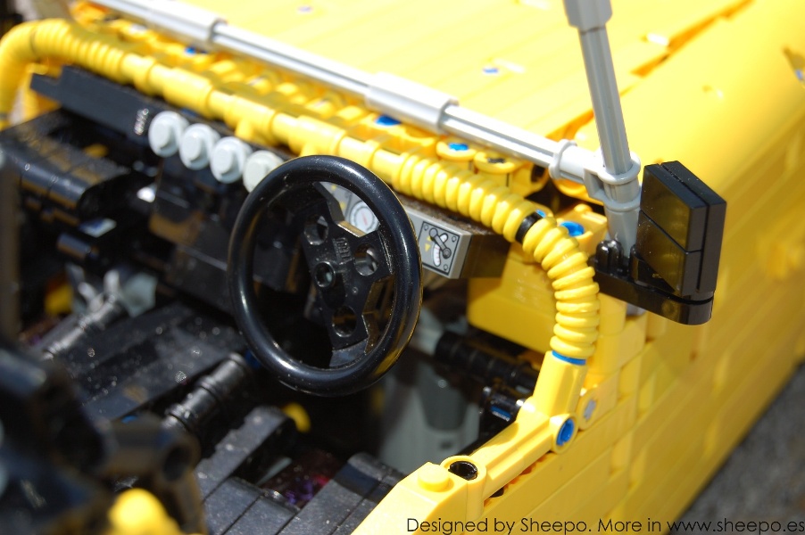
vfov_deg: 16.5
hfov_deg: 24.6
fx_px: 1843
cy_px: 268
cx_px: 402
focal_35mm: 82
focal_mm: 55
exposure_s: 1/500
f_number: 5.6
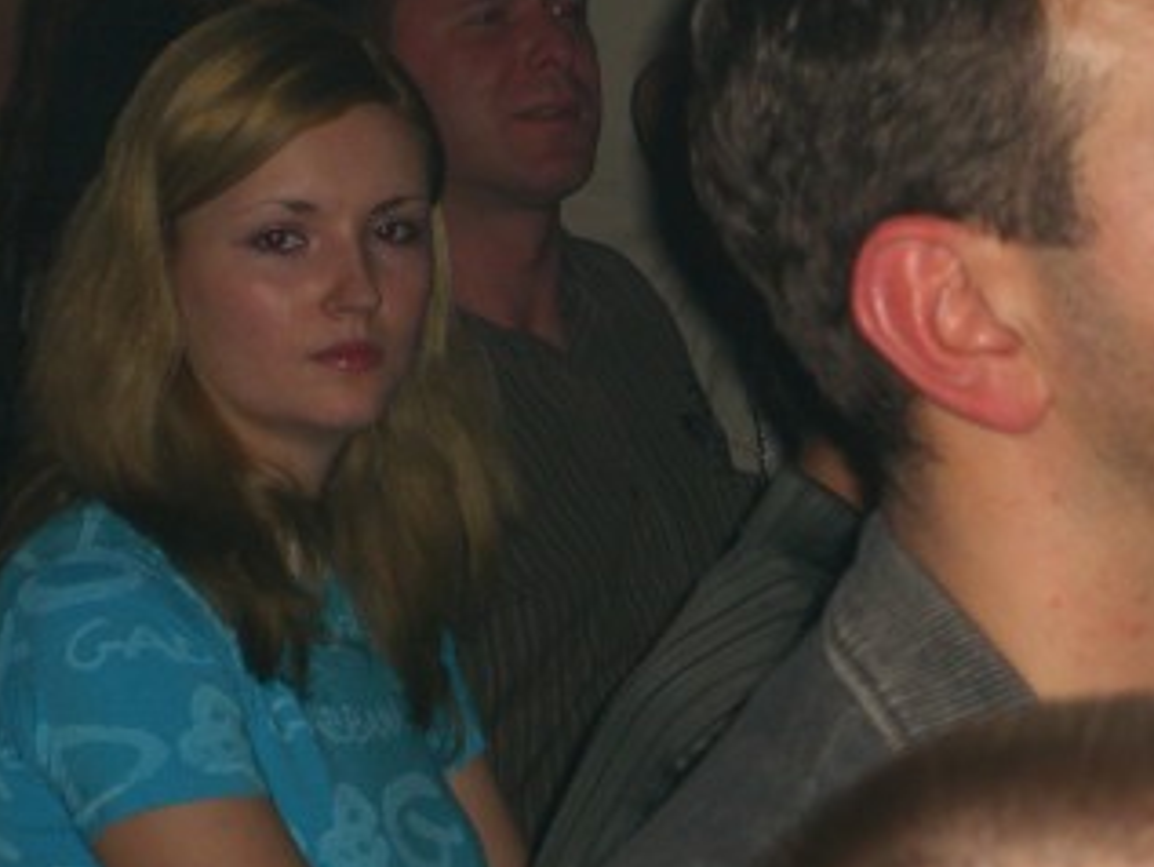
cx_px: 499
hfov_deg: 11.0
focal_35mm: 180
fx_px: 6003
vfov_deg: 8.2
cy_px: 87
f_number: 4.8
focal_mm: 19.7
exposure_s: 1/60
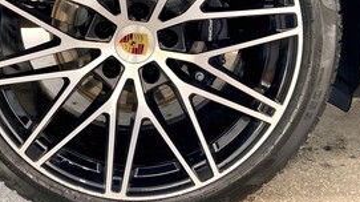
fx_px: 467
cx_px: 126
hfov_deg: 41.7
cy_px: 37
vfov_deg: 24.0
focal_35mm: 49
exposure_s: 1/109
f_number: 1.8
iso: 64
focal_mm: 3
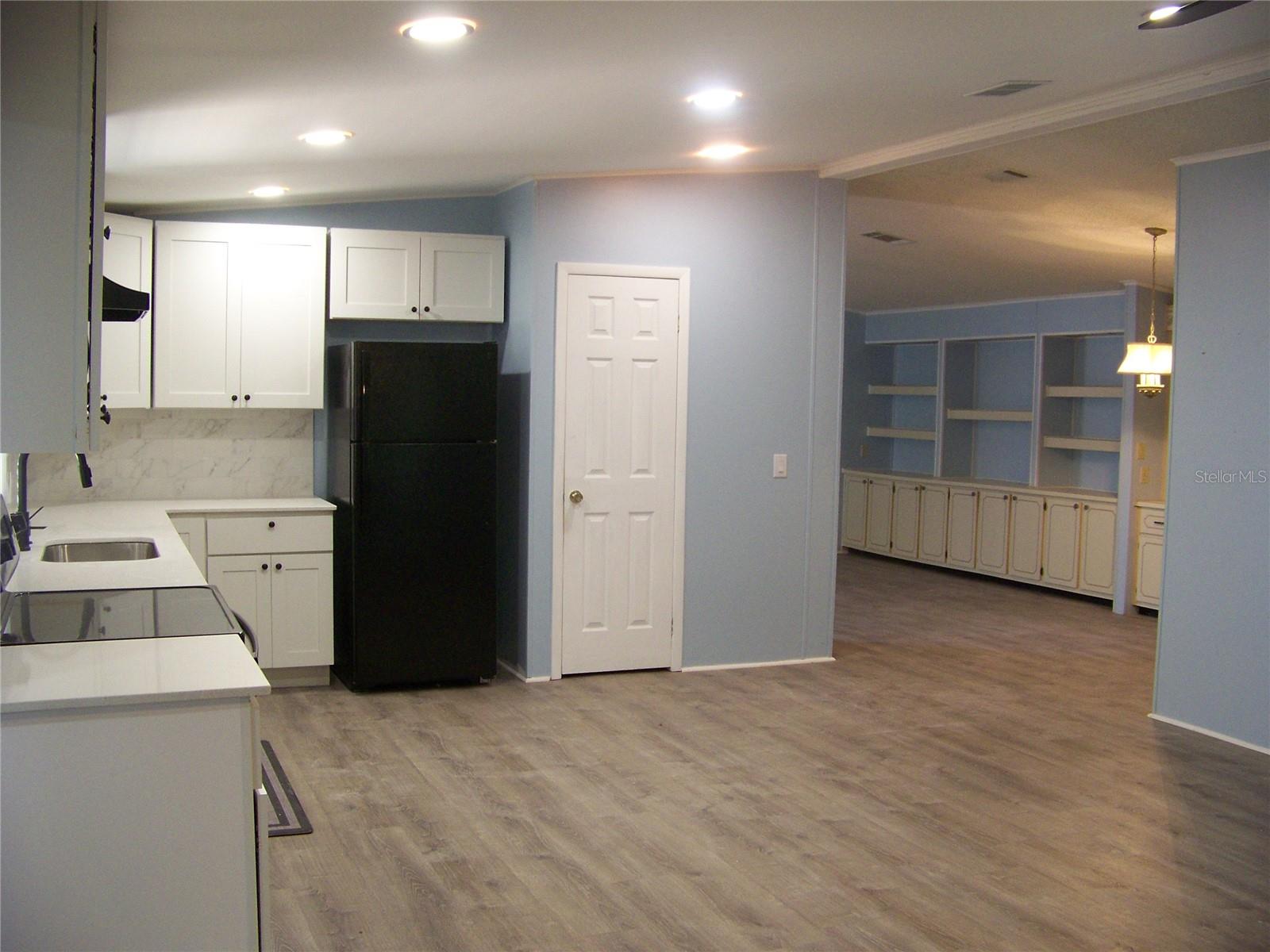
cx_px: 635
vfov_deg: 39.7
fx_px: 1321
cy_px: 476
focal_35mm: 36
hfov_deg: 51.4
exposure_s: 1/30
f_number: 2.8
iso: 160
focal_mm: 5.85
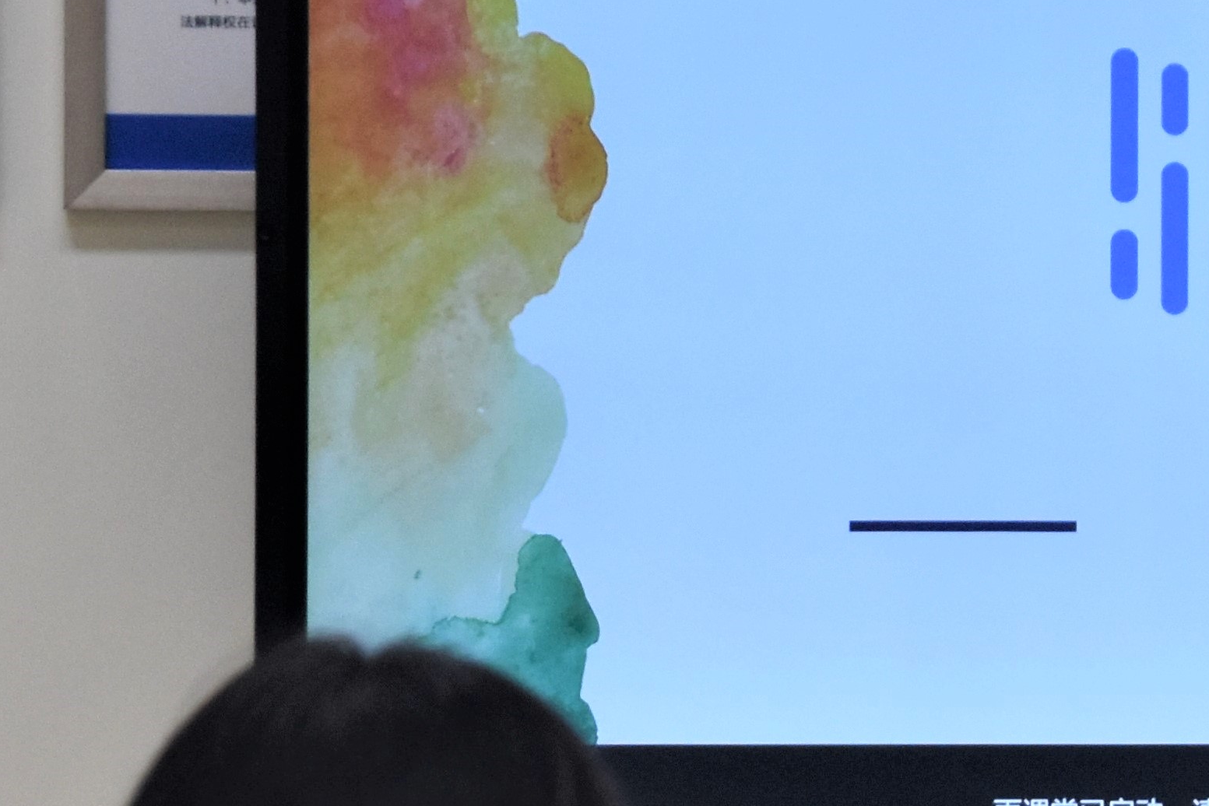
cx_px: 1932
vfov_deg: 3.5
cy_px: 408
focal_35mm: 394
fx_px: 13233
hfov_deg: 5.2
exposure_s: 1/200
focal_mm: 68
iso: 1000
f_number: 5
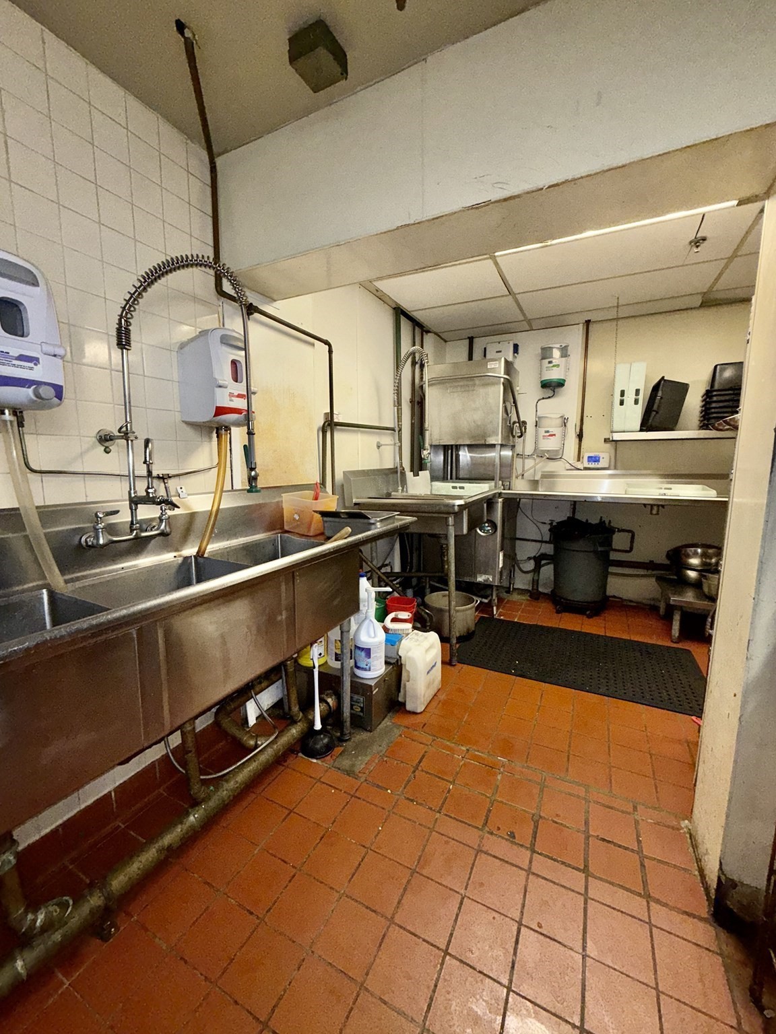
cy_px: 517
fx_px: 418
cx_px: 388
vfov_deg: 102.1
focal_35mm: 14
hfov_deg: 85.7
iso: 80
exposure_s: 1/74
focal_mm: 2.22
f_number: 2.2
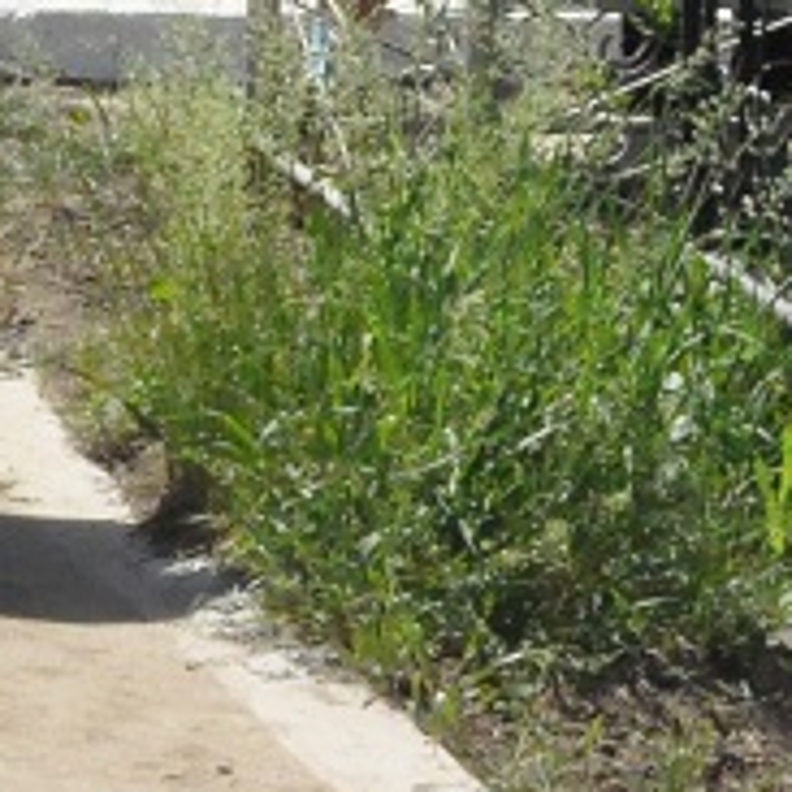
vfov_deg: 6.1
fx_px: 7351
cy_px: -569
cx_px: -498
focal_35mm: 284
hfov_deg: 6.1
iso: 3200
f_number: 22
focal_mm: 34
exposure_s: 1/500
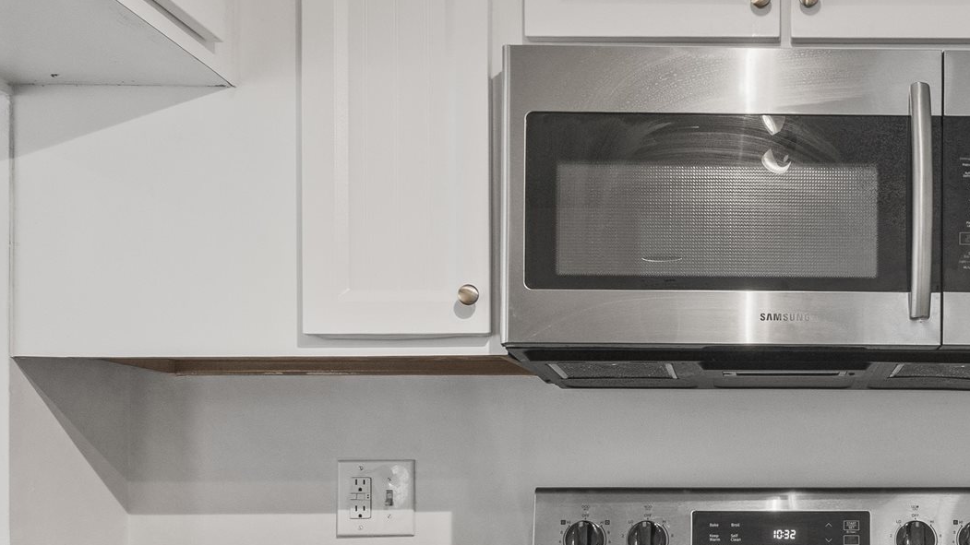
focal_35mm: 49
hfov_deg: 40.2
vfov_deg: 23.5
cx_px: 788
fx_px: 1260
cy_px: 529
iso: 400
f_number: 8
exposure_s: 1/2.5
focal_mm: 16
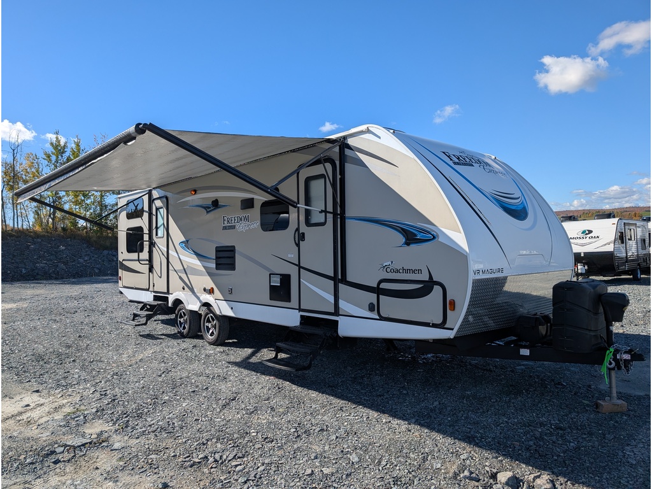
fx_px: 452
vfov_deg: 56.8
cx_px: 326
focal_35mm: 24
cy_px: 244
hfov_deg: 71.6
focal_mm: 6.9
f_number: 1.68
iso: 19
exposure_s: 1/1159
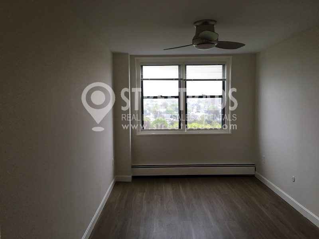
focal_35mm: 29
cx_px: 160
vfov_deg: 48.2
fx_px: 267
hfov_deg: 61.7
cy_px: 120
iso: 40
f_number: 2.2
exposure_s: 1/30
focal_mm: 4.15
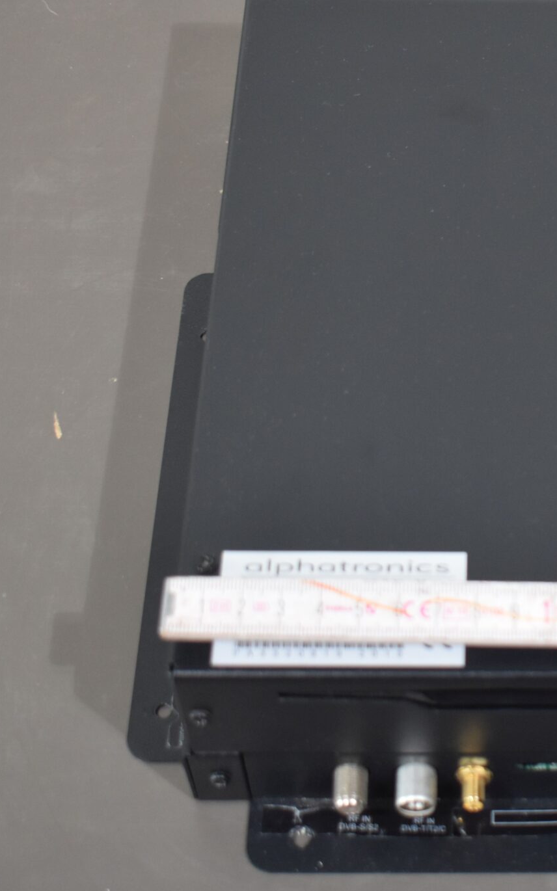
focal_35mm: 80
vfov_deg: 25.8
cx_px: 585
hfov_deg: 15.9
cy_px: 378
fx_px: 1943
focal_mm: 28
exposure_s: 1/125
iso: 800
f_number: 4.2
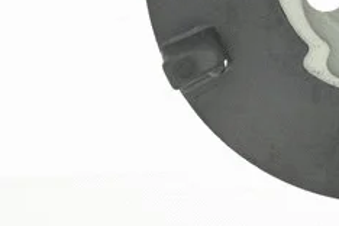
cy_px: -33
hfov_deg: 5.1
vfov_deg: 3.4
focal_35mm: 403
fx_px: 3797
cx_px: 391
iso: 1600
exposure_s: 1/25
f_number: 22
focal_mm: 105
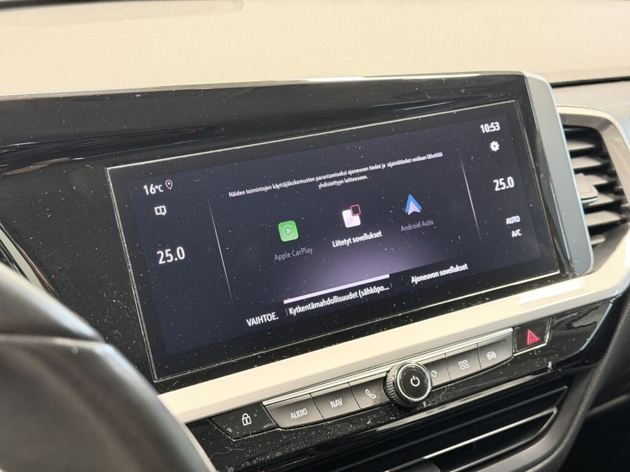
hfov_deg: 39.7
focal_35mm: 48
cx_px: 315
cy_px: 236
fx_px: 874
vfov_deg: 30.3
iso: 500
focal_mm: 6.76
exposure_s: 1/37
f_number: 1.78
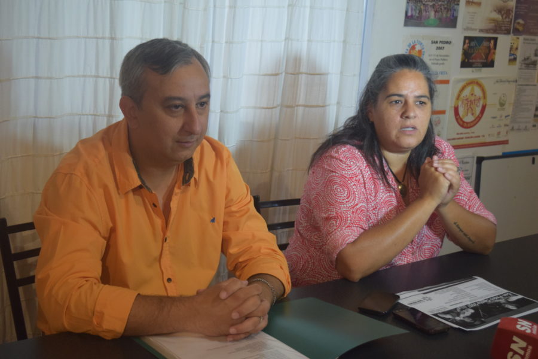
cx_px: 269
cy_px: 180
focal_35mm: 57
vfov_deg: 23.8
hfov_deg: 35.1
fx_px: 852
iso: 2000
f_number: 4.8
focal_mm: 38
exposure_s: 1/60
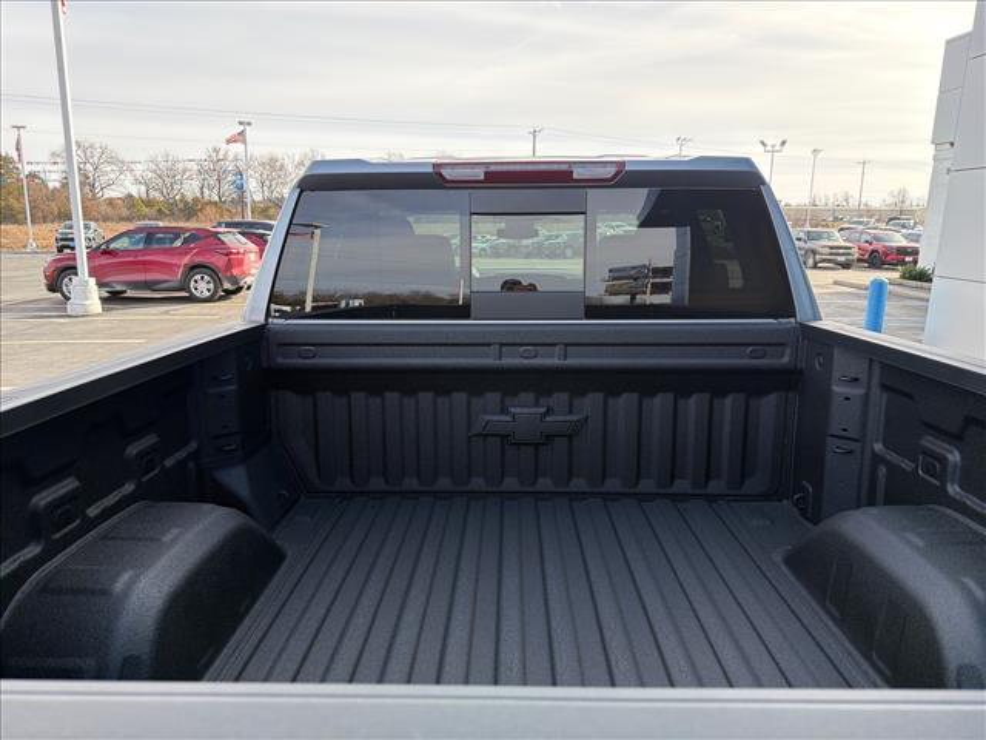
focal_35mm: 24
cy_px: 370
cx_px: 493
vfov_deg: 56.8
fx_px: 684
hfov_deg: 71.6
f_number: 1.78
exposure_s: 1/858
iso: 80
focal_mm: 6.76
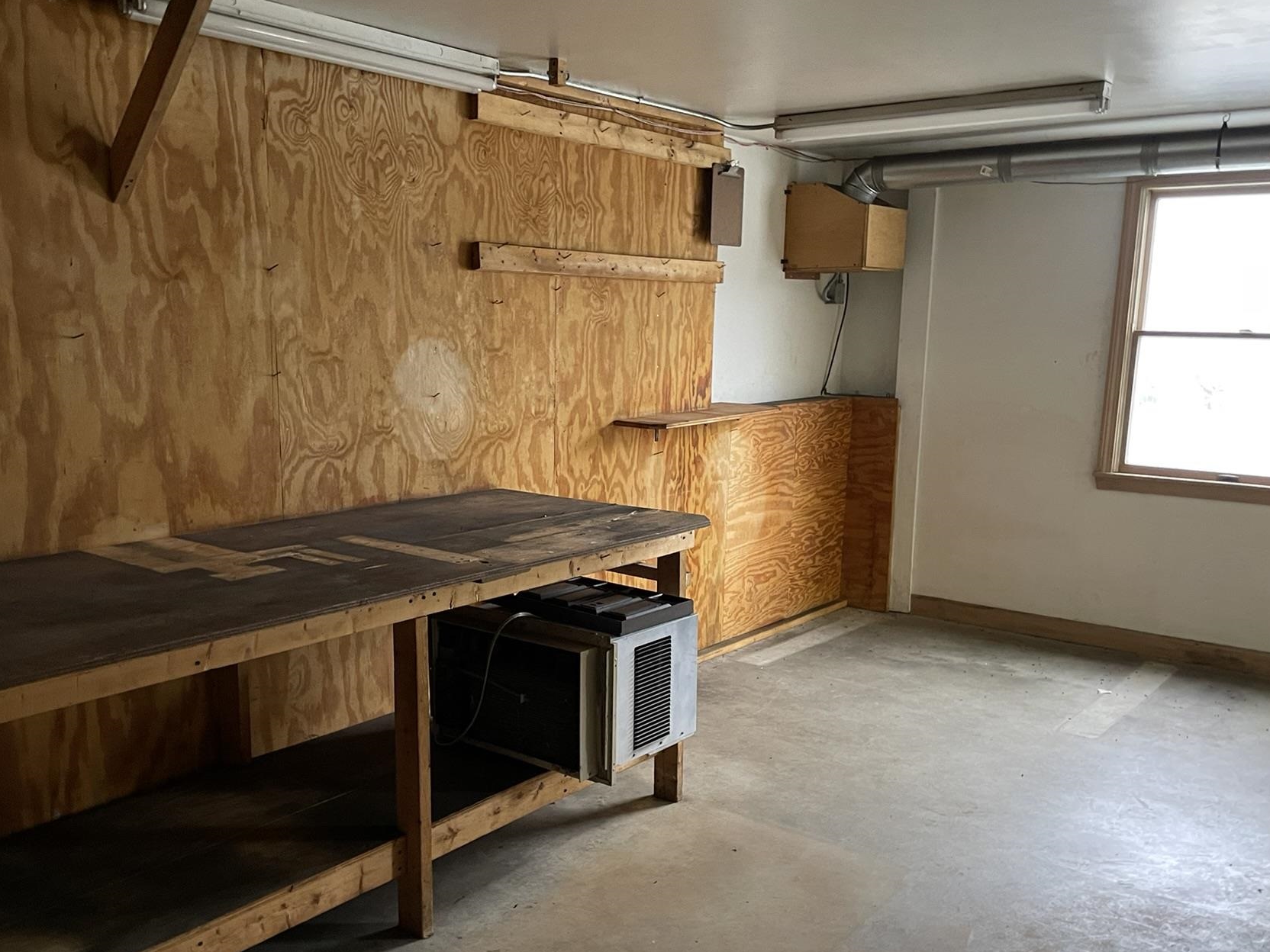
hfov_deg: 56.7
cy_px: 523
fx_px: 1174
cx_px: 572
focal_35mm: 32
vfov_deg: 44.1
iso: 320
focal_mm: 4.2
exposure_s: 1/60
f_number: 1.6
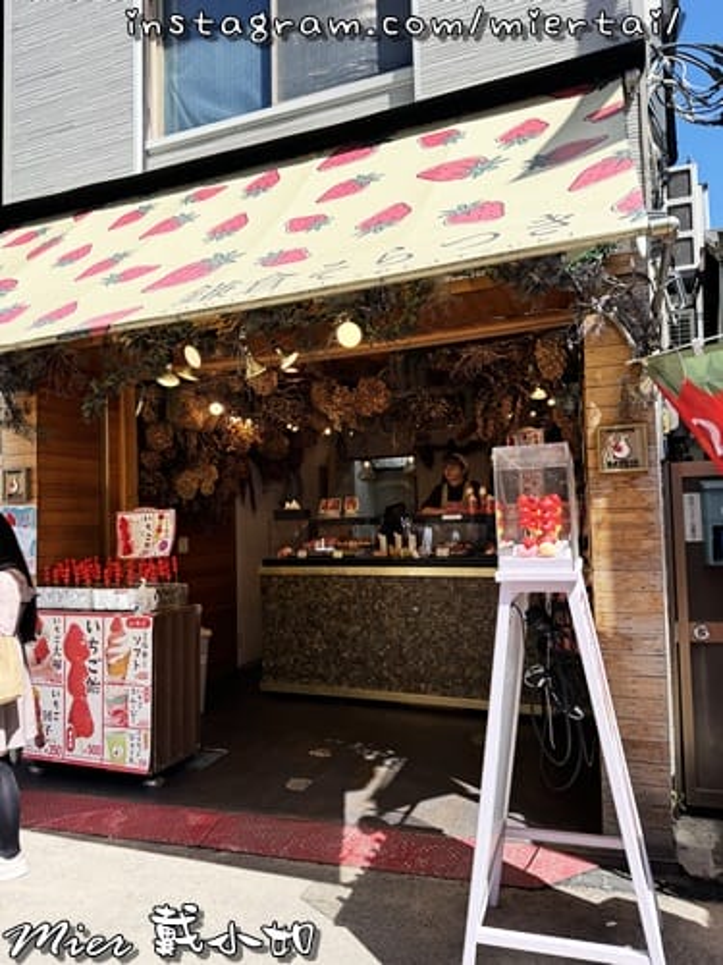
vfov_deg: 71.6
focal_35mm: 24
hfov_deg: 56.8
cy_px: 482
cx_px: 362
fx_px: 668
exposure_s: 1/1923
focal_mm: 6.76
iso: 80
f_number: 1.78
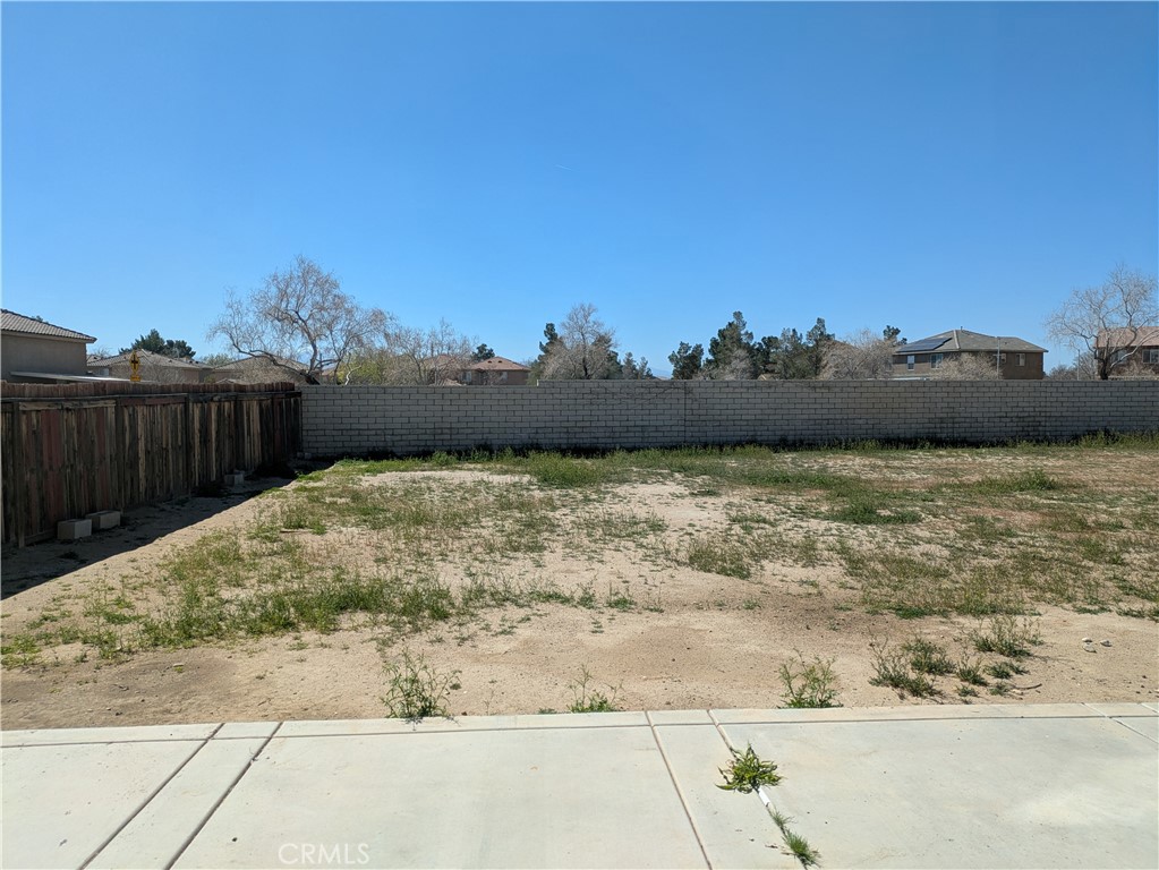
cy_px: 435
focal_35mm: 25
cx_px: 580
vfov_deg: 54.9
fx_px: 837
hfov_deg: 69.4
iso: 47
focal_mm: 5.43
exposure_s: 1/1821
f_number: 1.89
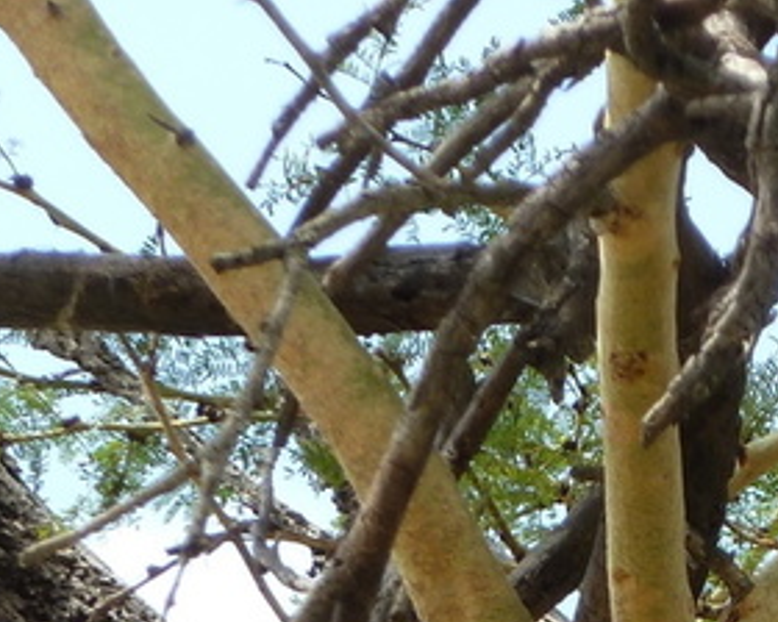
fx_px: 22519
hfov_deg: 2.0
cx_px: 834
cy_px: 822
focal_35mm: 978
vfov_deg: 1.6
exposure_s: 1/125
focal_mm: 49.2
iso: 80
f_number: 4.9
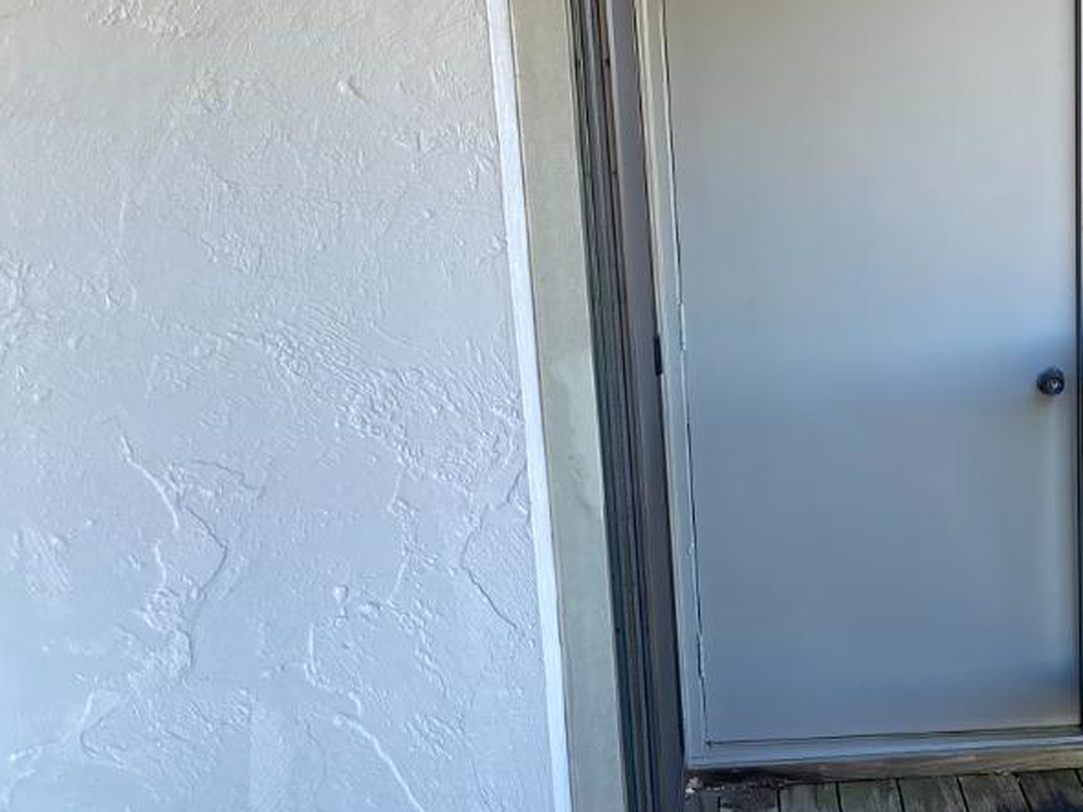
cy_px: 633
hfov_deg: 29.0
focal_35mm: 66
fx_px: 2064
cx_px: 784
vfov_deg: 22.0
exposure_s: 1/138
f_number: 1.8
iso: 32
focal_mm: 4.25
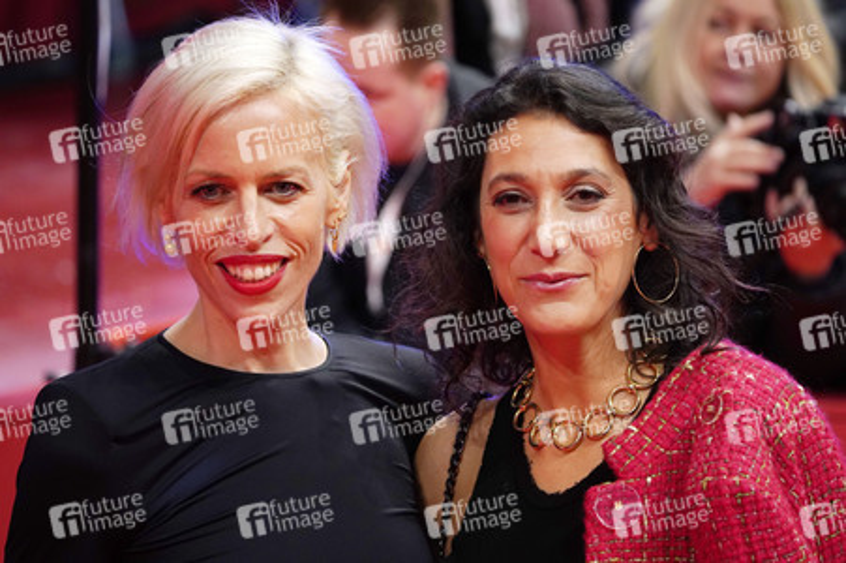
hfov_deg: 10.3
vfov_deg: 6.9
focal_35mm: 200
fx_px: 4696
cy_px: 282
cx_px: 423
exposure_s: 1/200
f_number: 5.6
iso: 3200
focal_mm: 200
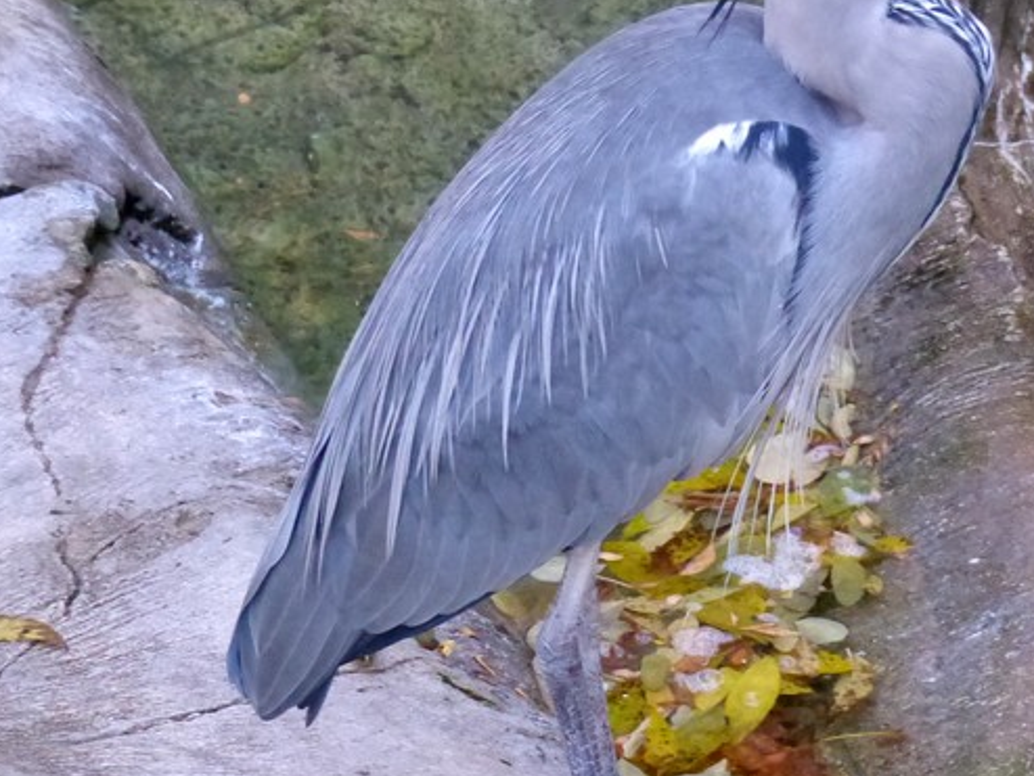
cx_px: 867
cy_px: 437
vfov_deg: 5.5
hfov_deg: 7.3
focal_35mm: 269
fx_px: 8039
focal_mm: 23.9
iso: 800
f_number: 2.8
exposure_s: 1/320
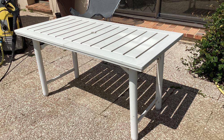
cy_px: 66
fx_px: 201
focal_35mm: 33
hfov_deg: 58.2
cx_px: 112
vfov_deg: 38.3
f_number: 2.4
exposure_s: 1/4525
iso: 25
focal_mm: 3.3
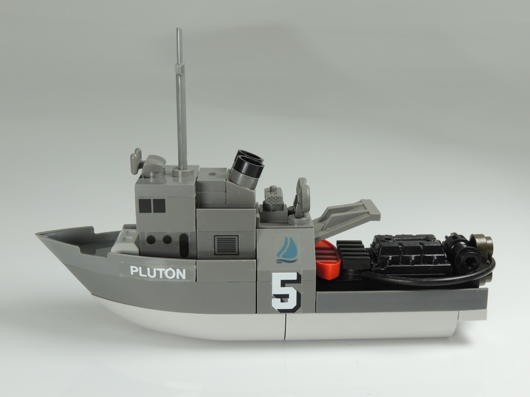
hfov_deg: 40.4
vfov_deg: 30.9
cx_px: 265
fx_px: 720
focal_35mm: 47
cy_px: 198
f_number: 4.9
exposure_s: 1/30
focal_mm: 8.3
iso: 100
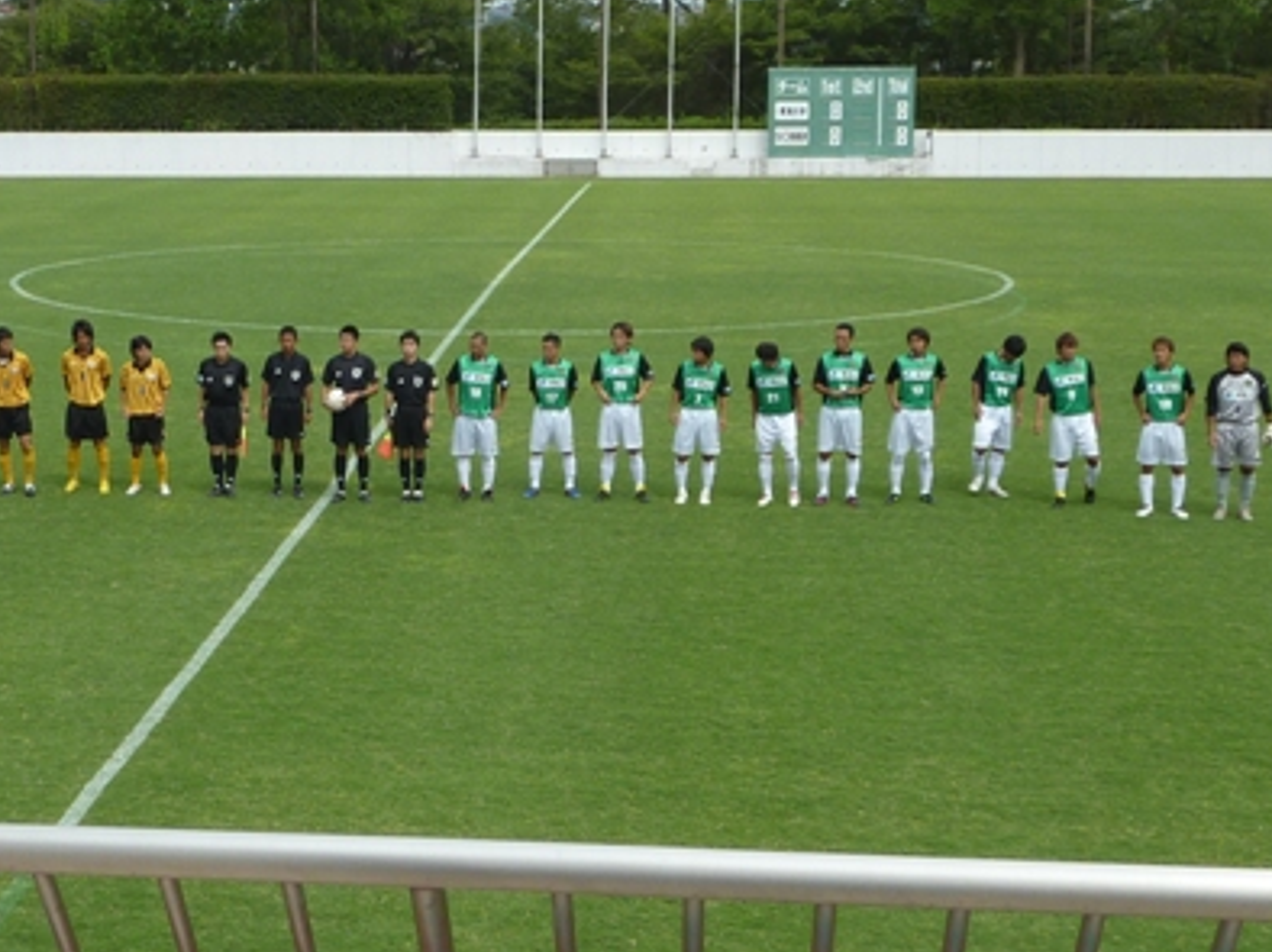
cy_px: 226
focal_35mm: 52
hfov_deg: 36.3
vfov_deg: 27.6
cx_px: 378
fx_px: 1910
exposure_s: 1/640
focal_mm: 5.3
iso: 80
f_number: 4
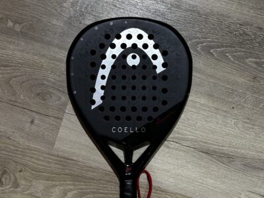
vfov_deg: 30.3
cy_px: 99
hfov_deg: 39.7
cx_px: 132
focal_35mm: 48
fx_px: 366
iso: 250
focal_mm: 6.86
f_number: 1.78
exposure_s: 1/33
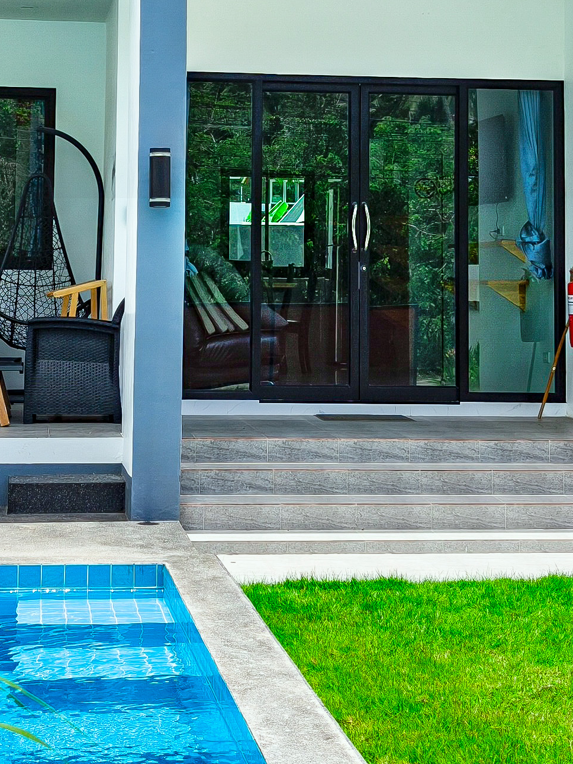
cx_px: 210
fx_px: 1611
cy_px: 168
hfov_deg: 20.1
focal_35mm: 73
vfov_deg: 26.3
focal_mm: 6.06
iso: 50
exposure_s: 1/2800
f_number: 1.6
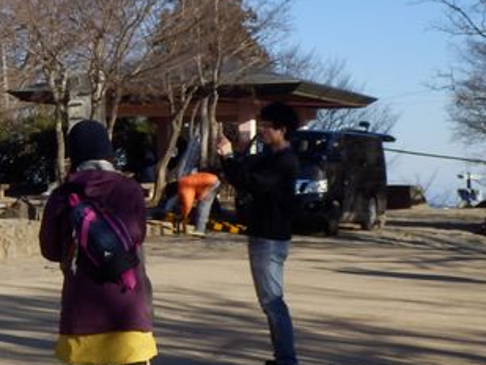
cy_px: 151
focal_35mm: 114
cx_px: -87
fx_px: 1601
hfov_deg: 16.6
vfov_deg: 13.0
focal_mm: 7.9
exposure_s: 1/800
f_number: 4.2
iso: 80
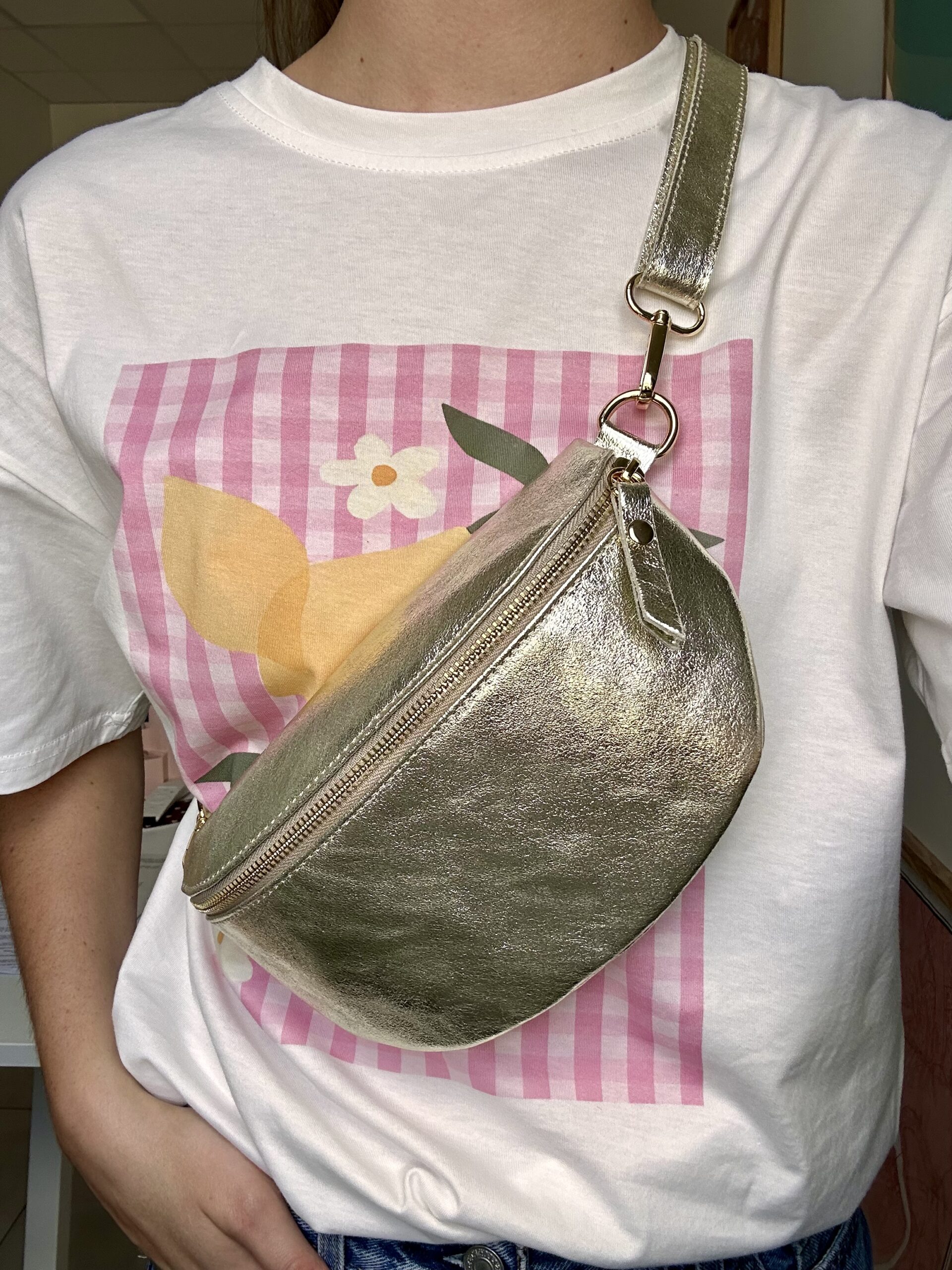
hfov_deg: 46.8
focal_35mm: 30
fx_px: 1100
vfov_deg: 60.0
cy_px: 635
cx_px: 476
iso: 32
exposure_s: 1/121
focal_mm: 2.69
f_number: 1.9
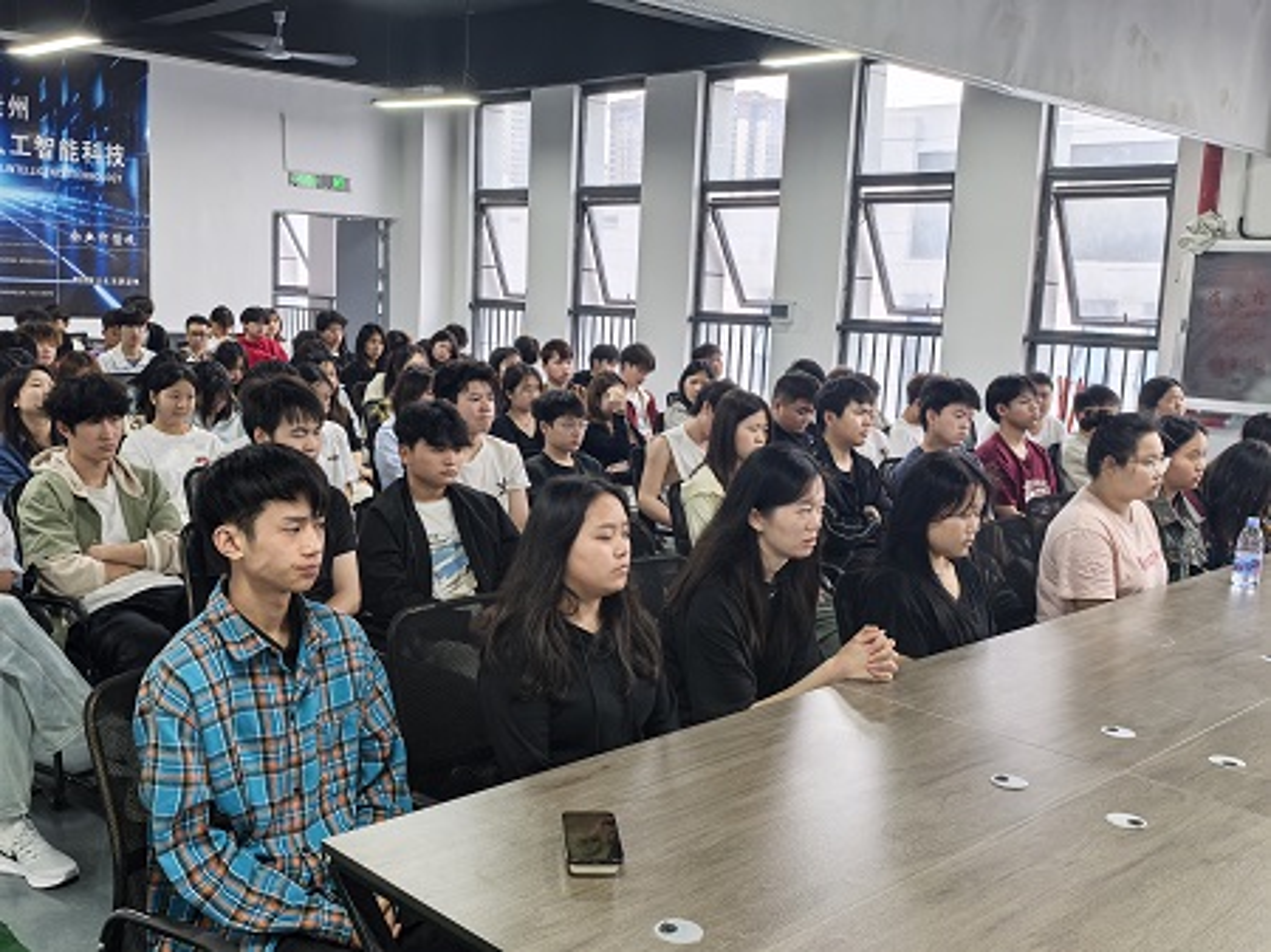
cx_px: 636
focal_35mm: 35
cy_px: 476
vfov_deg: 40.7
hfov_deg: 52.7
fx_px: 1284
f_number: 4
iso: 800
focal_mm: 6.98
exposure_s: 1/33.3
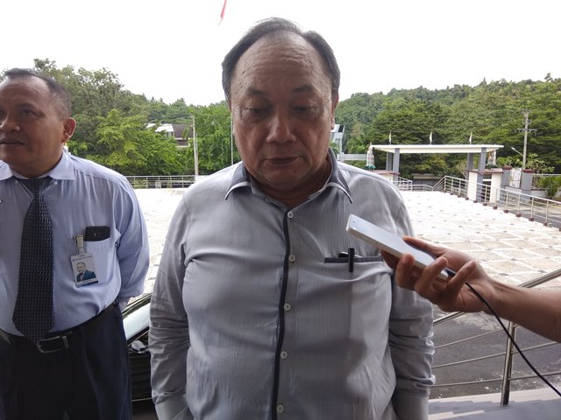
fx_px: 340
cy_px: 210
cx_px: 280
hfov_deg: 79.0
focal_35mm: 21
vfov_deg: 63.4
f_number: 2
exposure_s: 1/100
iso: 125
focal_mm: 3.57
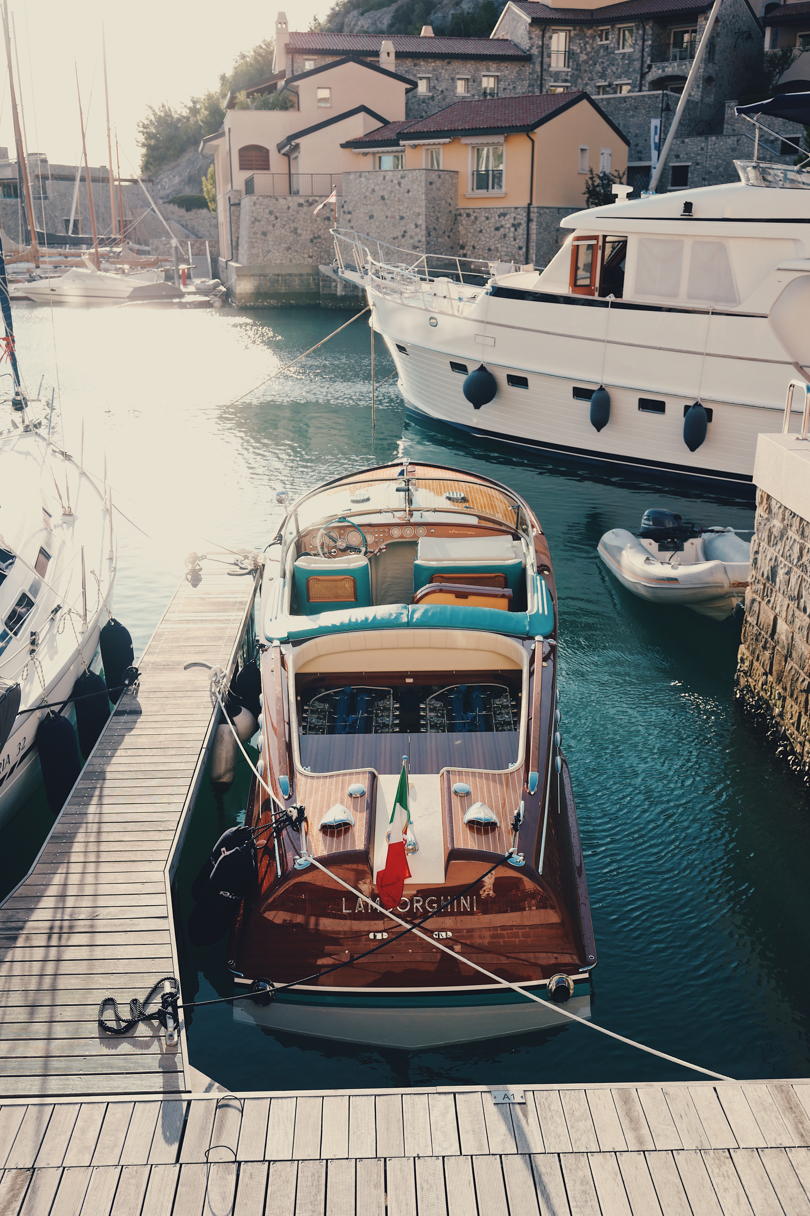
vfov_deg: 58.7
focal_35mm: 32
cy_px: 608
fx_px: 1080
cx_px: 405
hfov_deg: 41.1
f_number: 4
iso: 400
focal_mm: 32
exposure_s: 1/2000
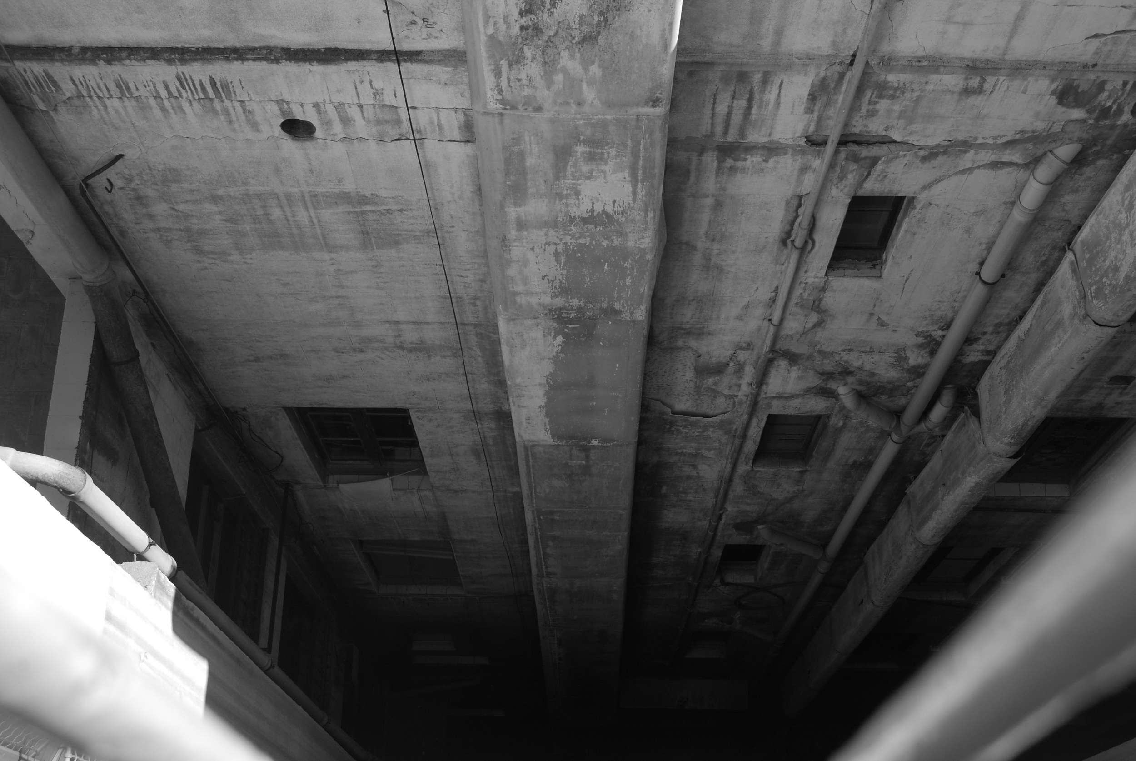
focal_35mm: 45
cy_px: 380
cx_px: 568
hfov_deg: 43.6
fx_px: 1422
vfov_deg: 30.0
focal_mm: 30
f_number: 10
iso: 200
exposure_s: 1/200
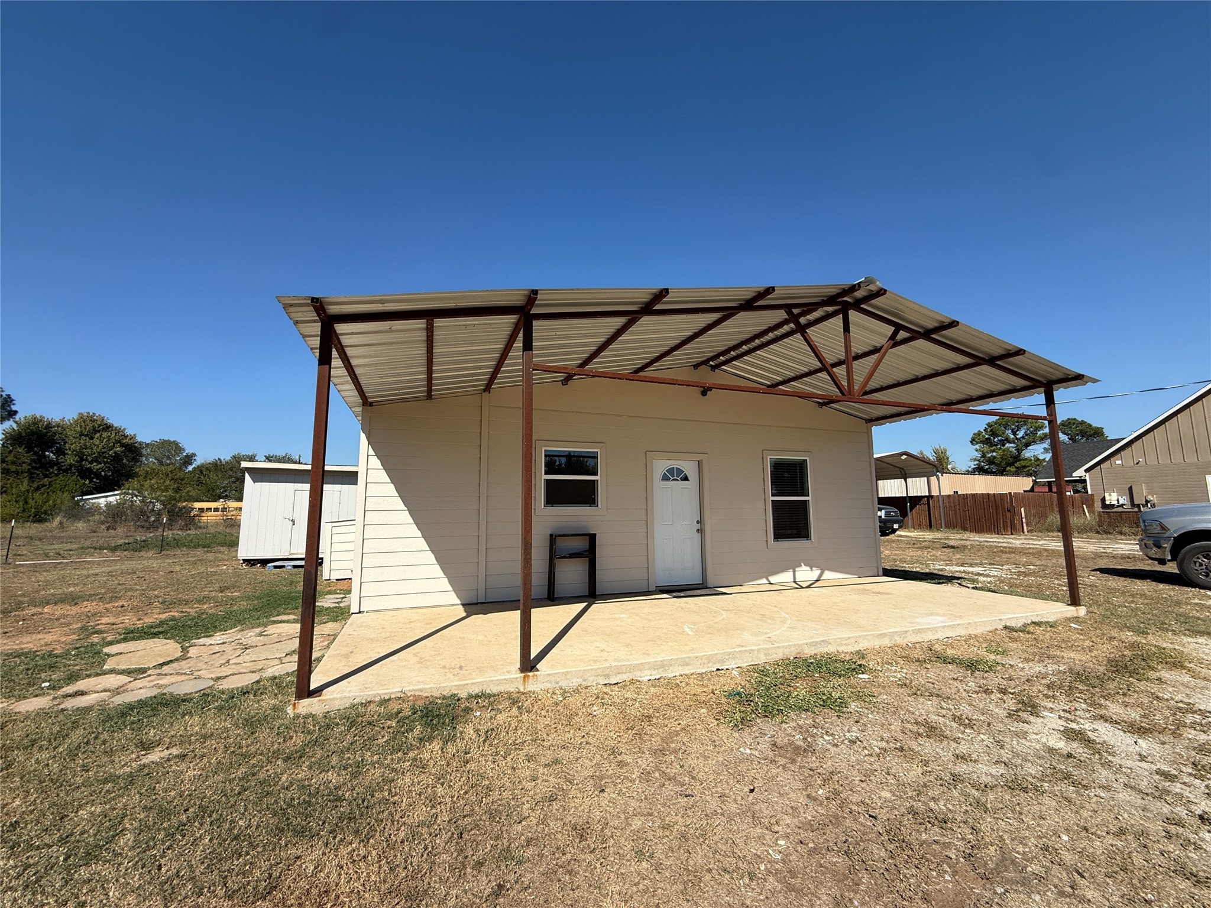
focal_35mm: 14
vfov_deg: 85.7
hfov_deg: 102.1
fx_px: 490
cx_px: 606
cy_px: 454
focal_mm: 2.22
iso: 50
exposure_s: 1/2506
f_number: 2.2
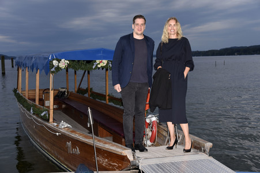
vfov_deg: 27.0
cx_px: 130
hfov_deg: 39.6
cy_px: 86
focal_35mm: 50
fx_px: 361
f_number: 6.3
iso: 1250
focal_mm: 50
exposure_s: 1/160
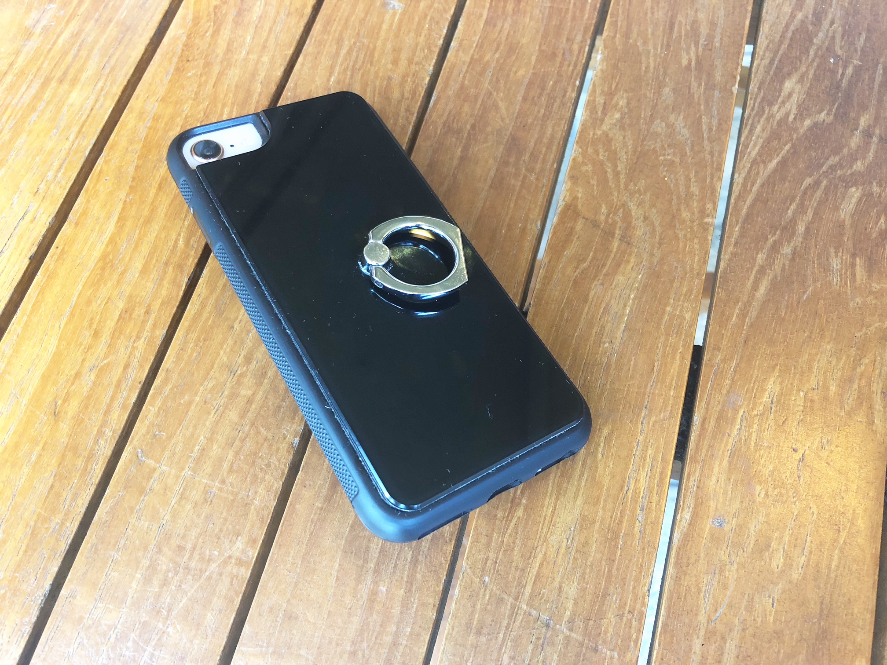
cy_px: 332
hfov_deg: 63.4
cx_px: 444
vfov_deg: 49.7
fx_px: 717
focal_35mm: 28
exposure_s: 1/17
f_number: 1.8
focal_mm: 3.99
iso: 80
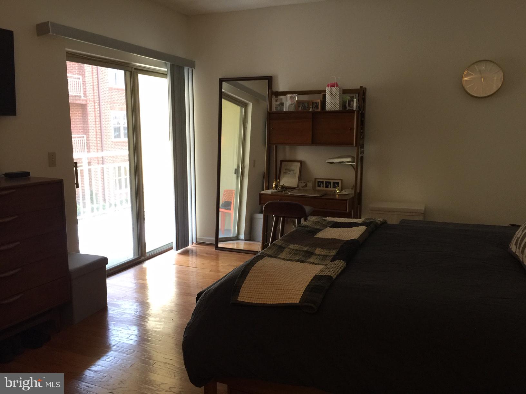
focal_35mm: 29
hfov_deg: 61.7
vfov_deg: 48.2
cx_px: 263
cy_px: 197
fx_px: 441
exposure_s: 1/33
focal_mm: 4.15
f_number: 2.2
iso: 64
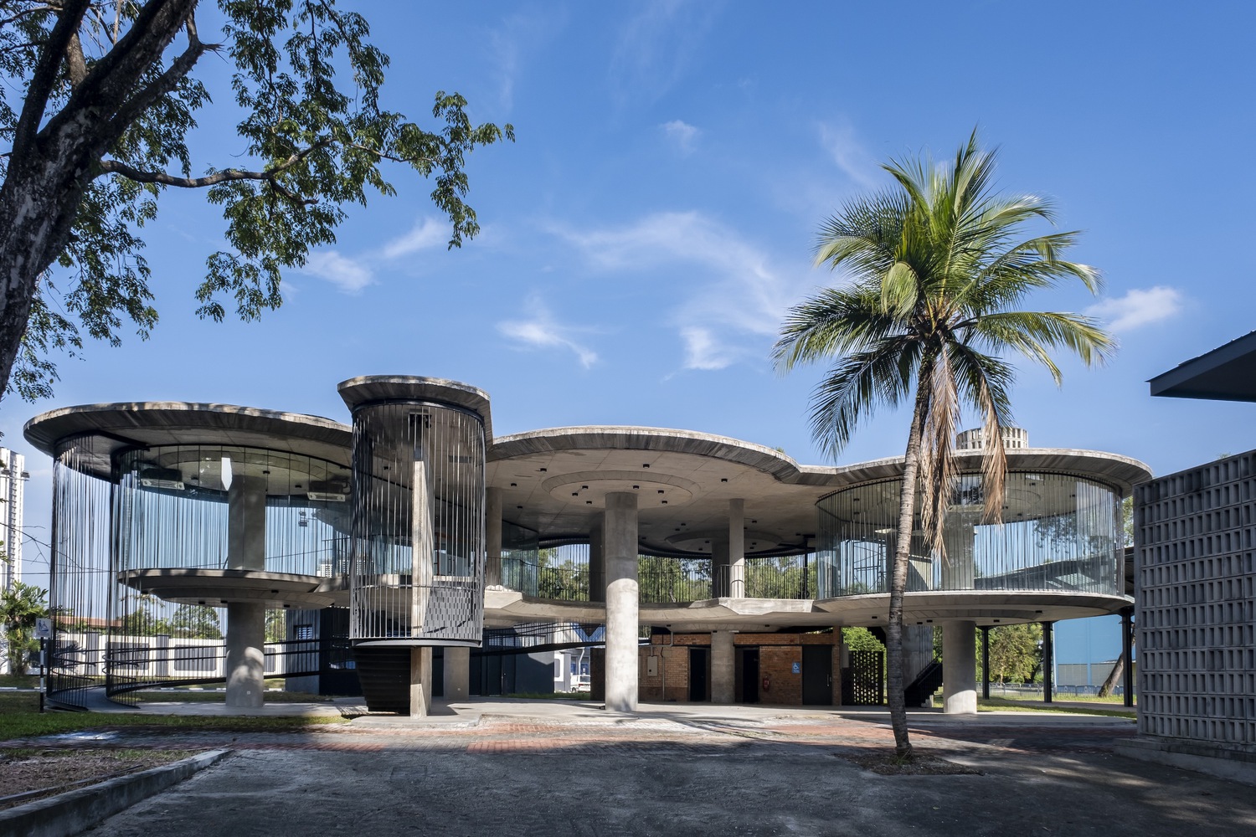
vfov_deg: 53.1
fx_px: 837
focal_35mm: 24
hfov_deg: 73.7
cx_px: 628
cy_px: 418
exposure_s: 1/120
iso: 200
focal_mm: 16
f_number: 11
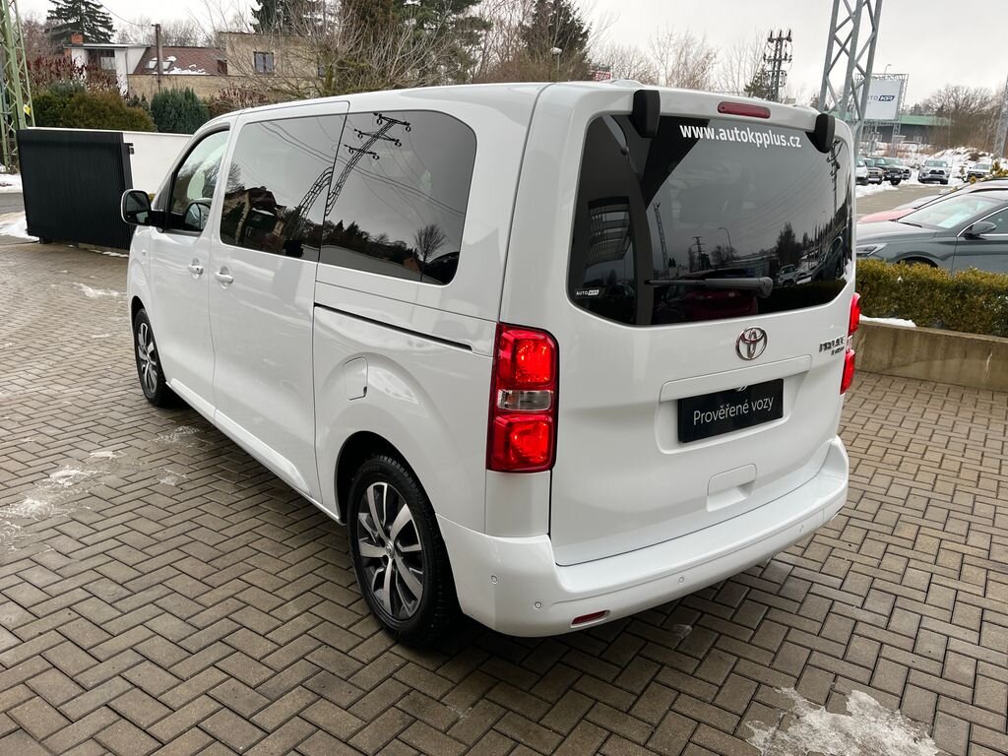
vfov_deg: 53.1
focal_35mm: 26
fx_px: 757
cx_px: 504
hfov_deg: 67.3
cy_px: 378
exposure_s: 1/121
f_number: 1.6
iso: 40
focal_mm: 5.1
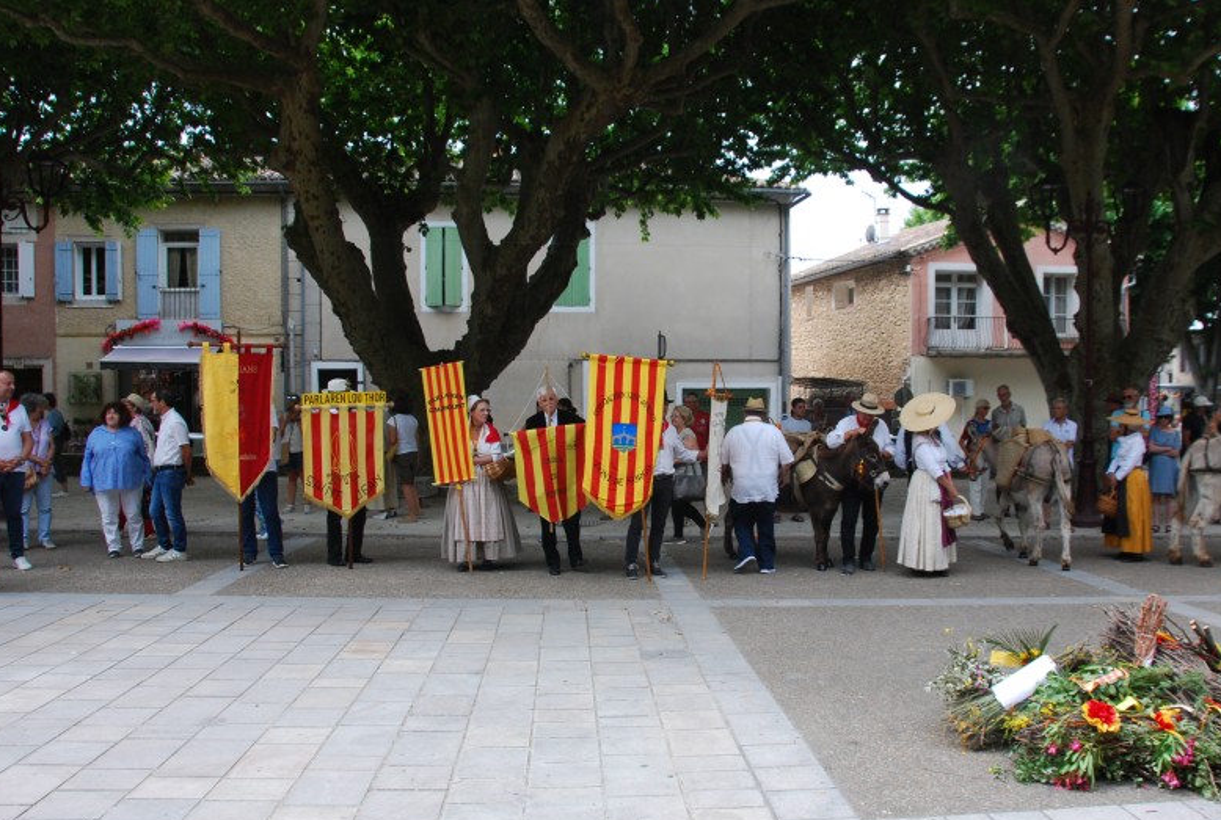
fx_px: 1054
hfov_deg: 60.0
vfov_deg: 42.5
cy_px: 433
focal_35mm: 31
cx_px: 682
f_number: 8
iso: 400
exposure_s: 1/250
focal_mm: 18
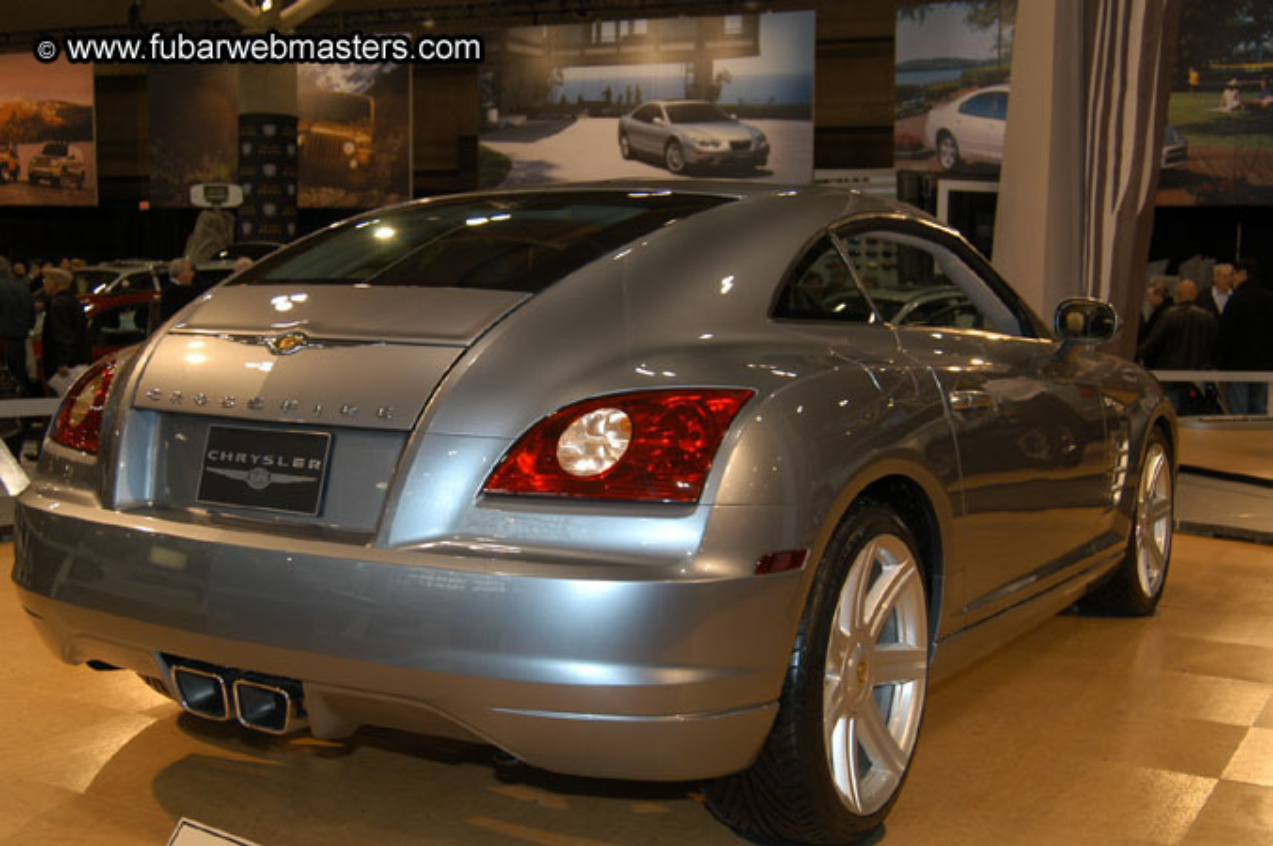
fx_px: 1590
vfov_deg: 29.8
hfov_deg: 43.6
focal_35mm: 45
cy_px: 423
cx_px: 636
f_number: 5
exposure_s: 1/60
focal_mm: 30
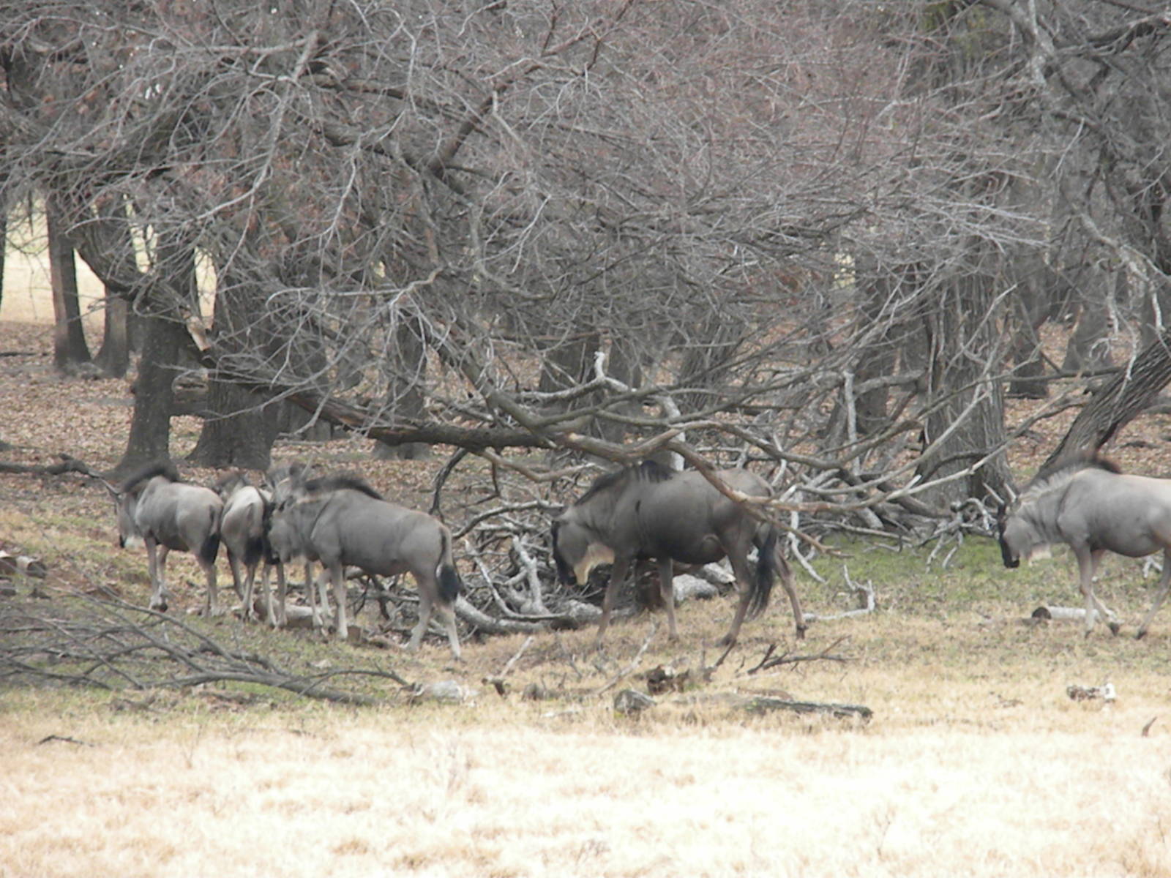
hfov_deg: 7.6
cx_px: 586
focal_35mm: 260
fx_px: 8795
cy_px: 439
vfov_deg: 5.7
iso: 640
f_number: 5.3
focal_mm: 46.2
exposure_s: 1/404
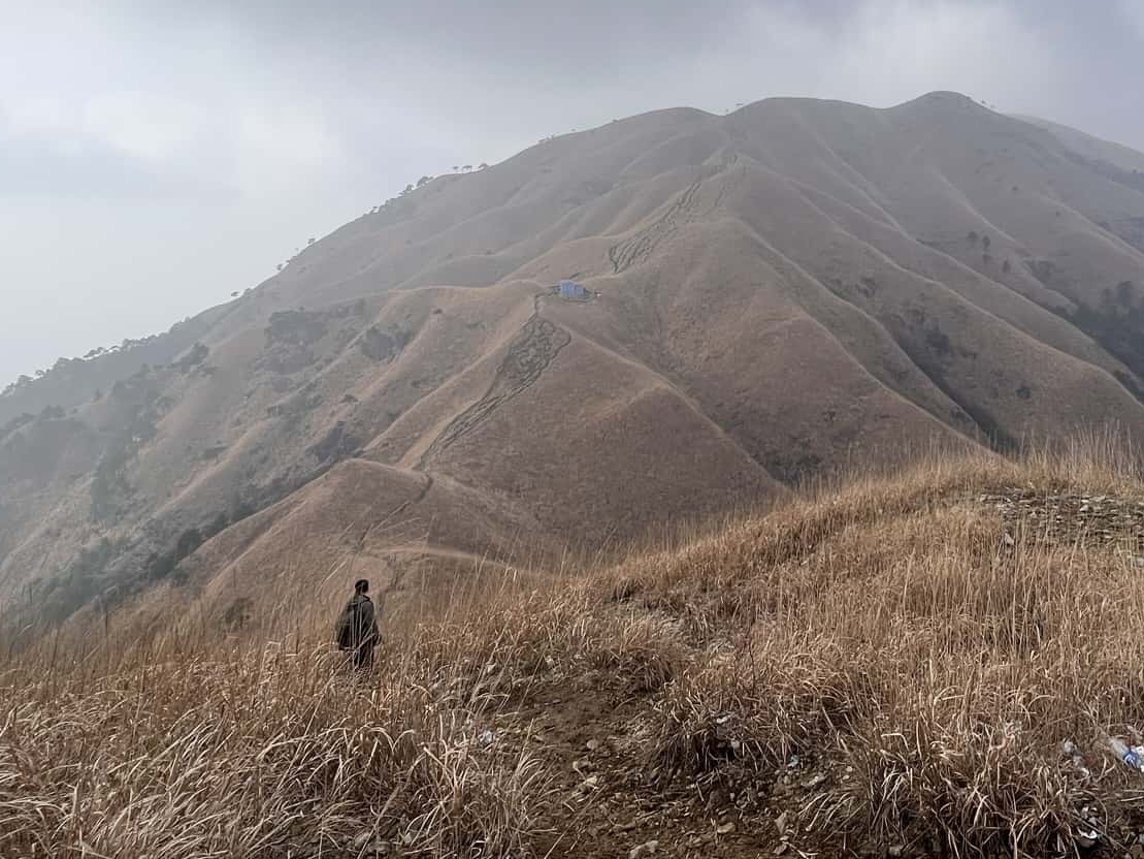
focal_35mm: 24
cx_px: 751
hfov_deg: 69.8
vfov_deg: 55.4
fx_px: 793
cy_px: 273
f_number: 1.8
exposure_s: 1/1220
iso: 32
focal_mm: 1.57
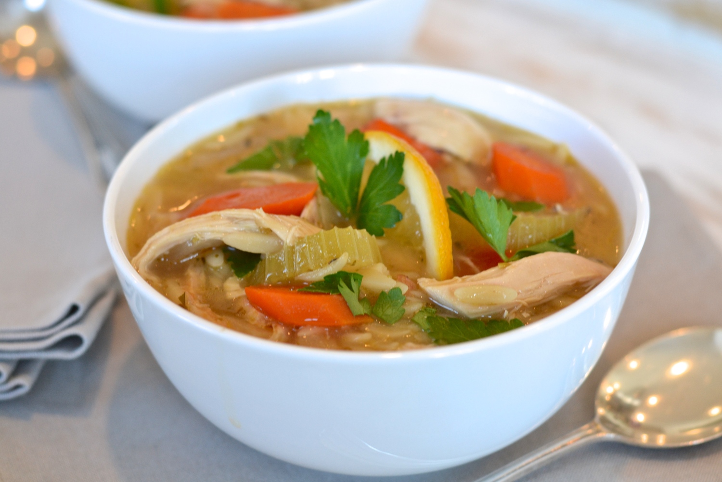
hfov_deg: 27.0
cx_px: 361
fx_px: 1504
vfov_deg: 18.2
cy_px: 241
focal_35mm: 75
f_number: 4
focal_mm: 50
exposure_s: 1/60
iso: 400
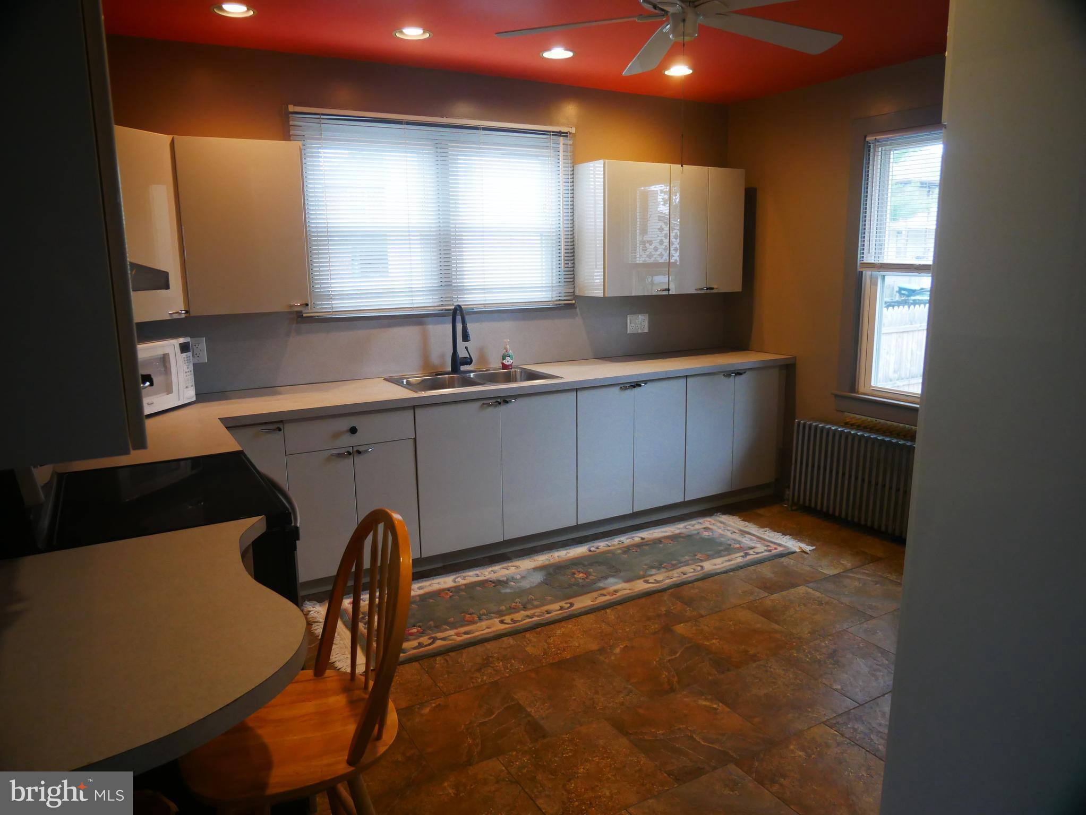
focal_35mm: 24
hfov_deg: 71.6
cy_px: 408
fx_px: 753
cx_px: 543
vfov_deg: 56.9
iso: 1250
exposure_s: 1/60
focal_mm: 12
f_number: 3.5
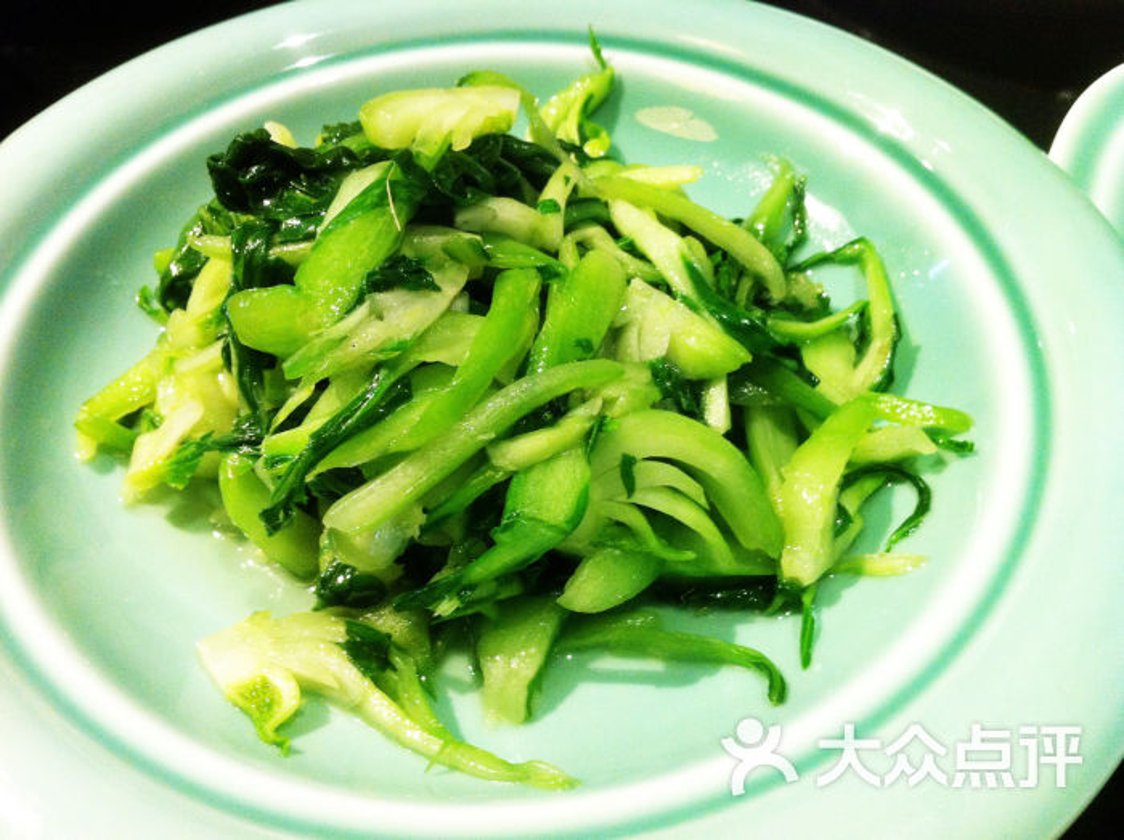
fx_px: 1135
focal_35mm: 35
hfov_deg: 52.7
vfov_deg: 40.6
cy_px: 420
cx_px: 562
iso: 250
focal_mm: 3.85
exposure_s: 1/17
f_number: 2.8
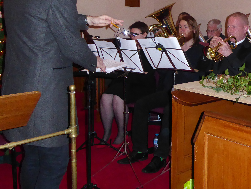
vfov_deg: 26.9
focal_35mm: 53
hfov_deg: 35.3
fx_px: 384
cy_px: 35
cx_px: 190
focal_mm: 5.4
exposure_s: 1/60
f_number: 3.5
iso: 800
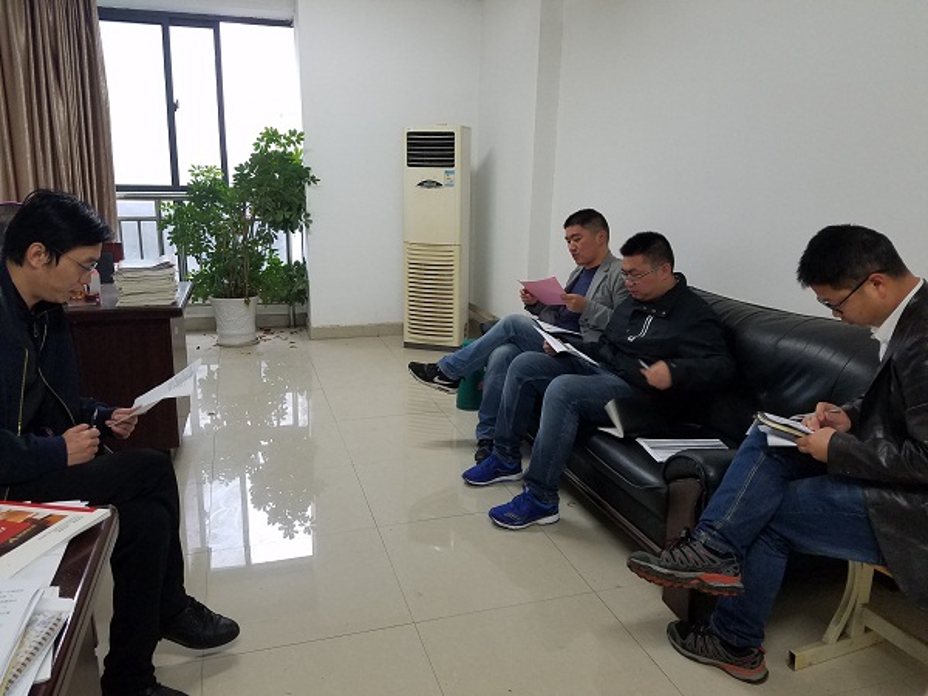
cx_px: 464
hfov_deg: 67.3
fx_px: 697
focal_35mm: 26
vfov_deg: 53.1
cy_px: 348
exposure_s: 1/33
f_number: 1.7
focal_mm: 4.2
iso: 125
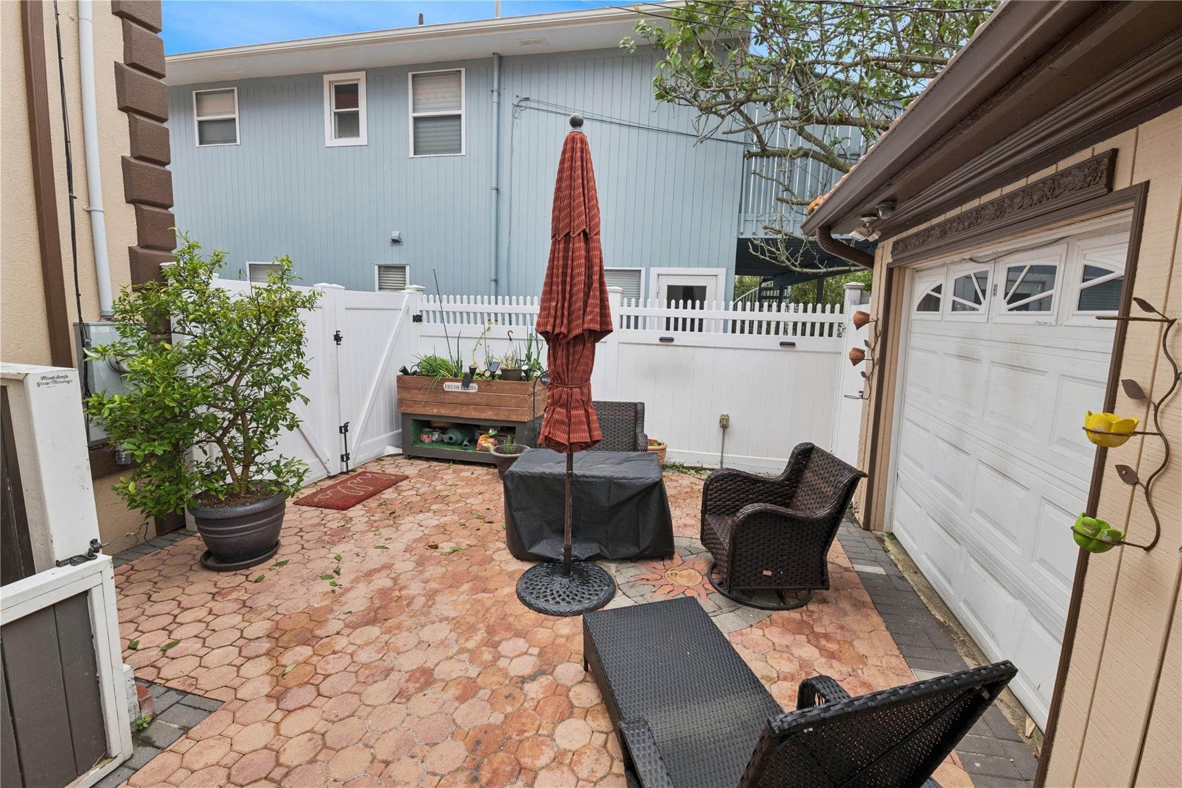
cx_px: 591
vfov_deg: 77.3
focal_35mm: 15
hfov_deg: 100.4
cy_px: 394
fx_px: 492
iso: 640
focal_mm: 15
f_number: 14
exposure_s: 1/40
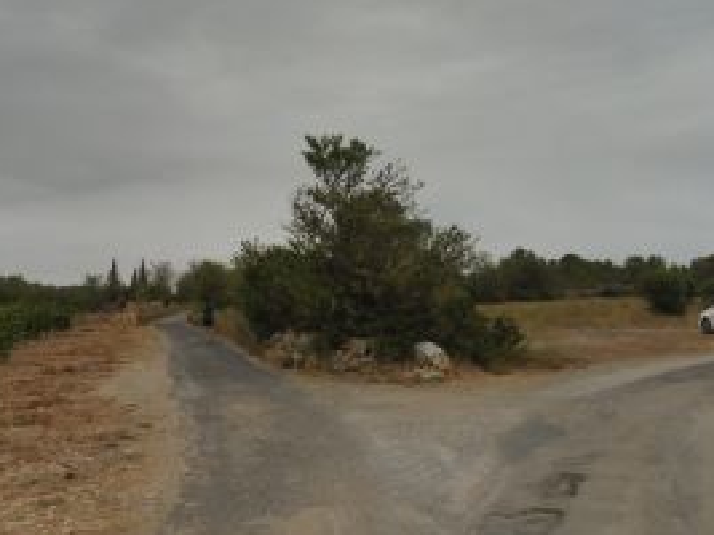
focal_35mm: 36
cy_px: 259
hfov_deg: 51.1
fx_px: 742
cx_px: 420
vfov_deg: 39.6
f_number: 3.5
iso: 100
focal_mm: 4.3
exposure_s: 1/125
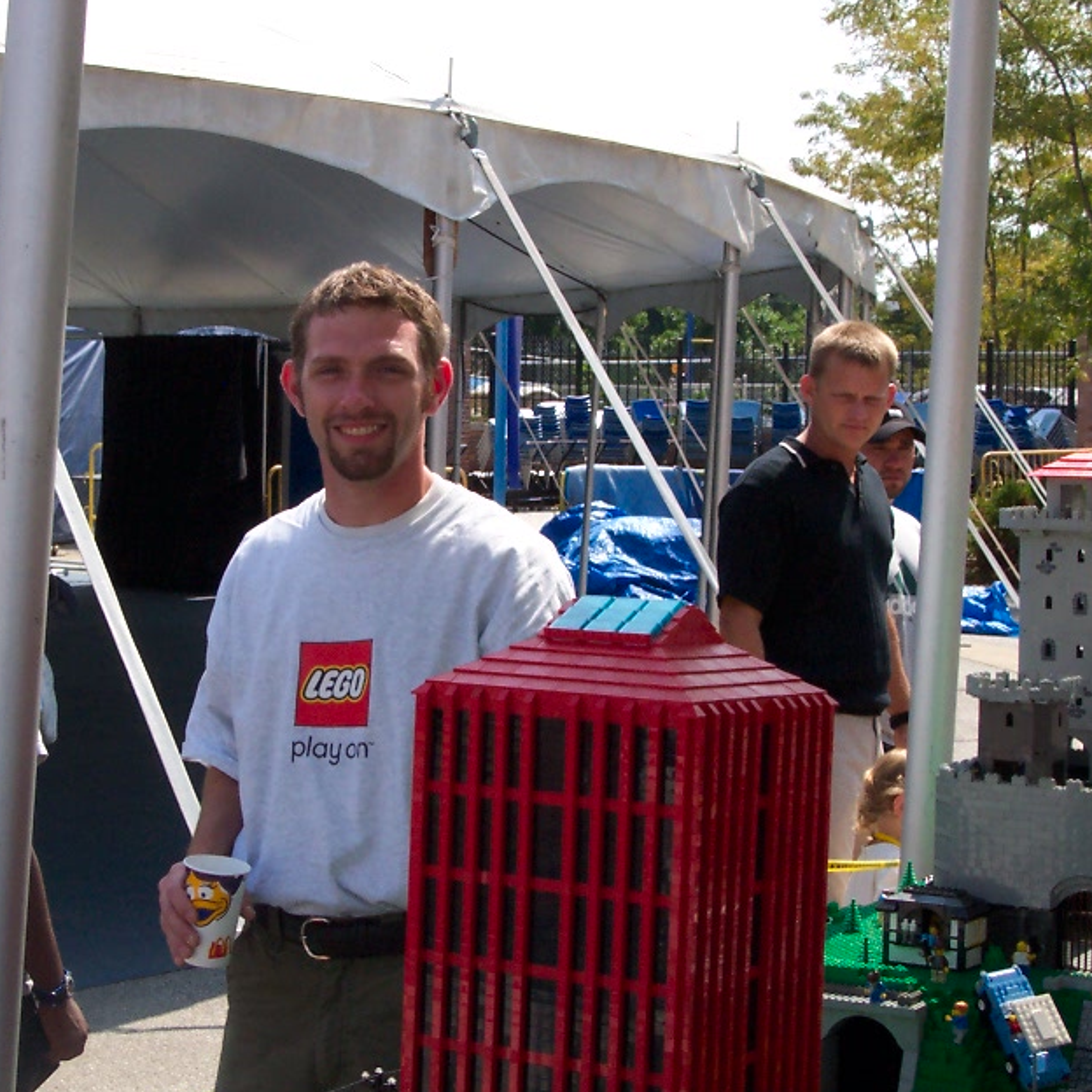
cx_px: 446
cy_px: 480
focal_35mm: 75
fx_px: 2677
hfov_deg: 23.0
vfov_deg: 23.0
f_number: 5.6
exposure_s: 1/500
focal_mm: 10.7
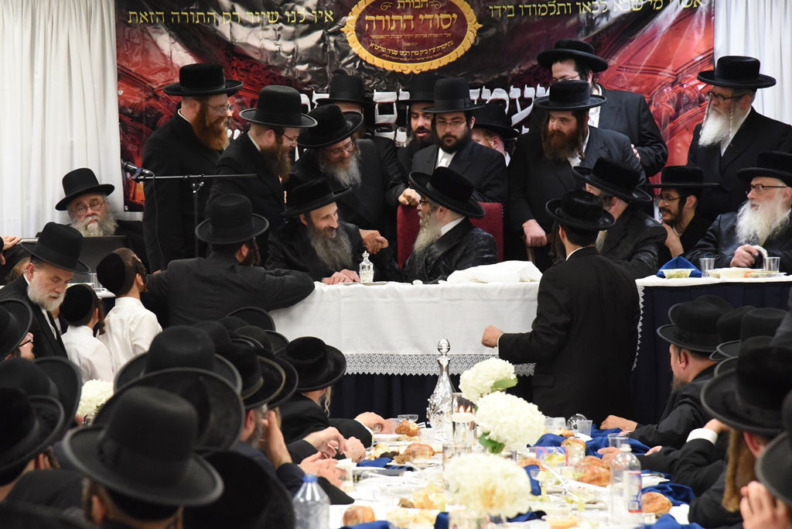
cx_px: 396
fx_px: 2640
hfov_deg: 17.1
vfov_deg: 11.4
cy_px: 264
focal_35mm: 120
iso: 7200
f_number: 6.3
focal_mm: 120
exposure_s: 1/250
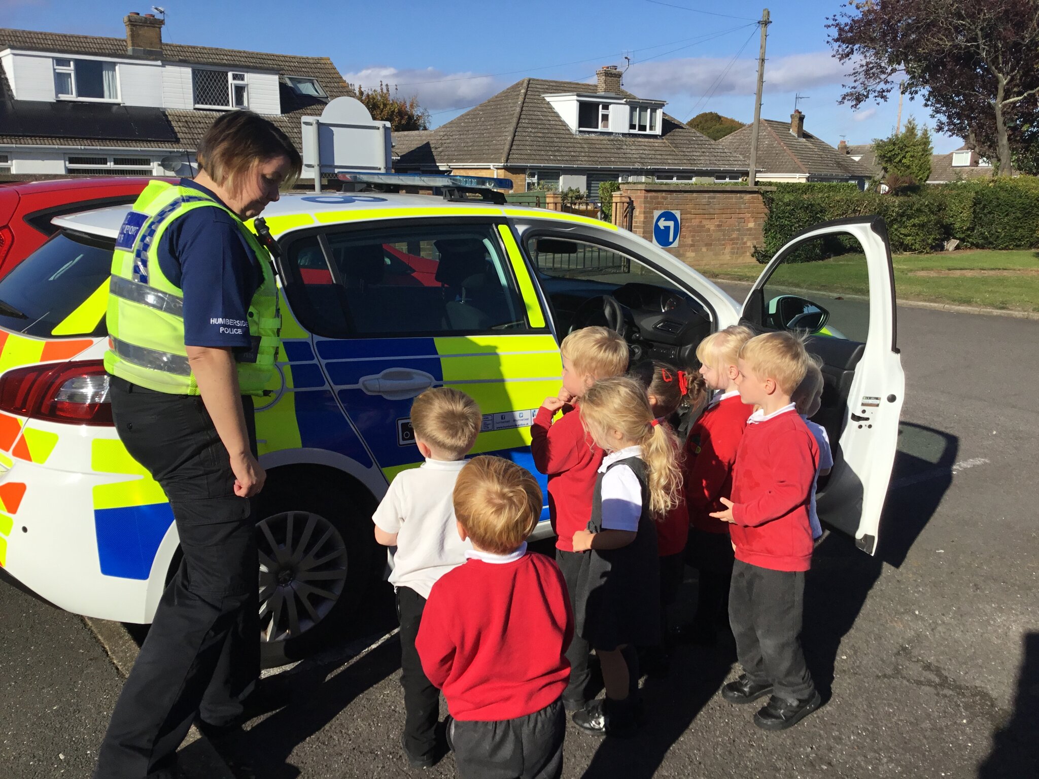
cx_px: 520
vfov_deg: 45.4
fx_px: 930
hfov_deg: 58.4
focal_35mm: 31
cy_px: 390
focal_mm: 3.3
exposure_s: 1/1988
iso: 25
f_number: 2.4
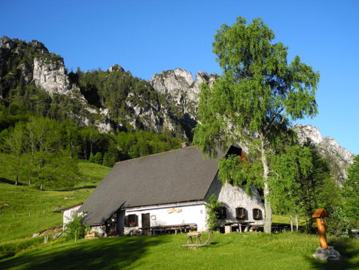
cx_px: 183
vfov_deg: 44.2
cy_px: 137
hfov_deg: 56.8
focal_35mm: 32
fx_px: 332
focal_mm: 6.4
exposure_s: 1/868
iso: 100
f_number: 2.8
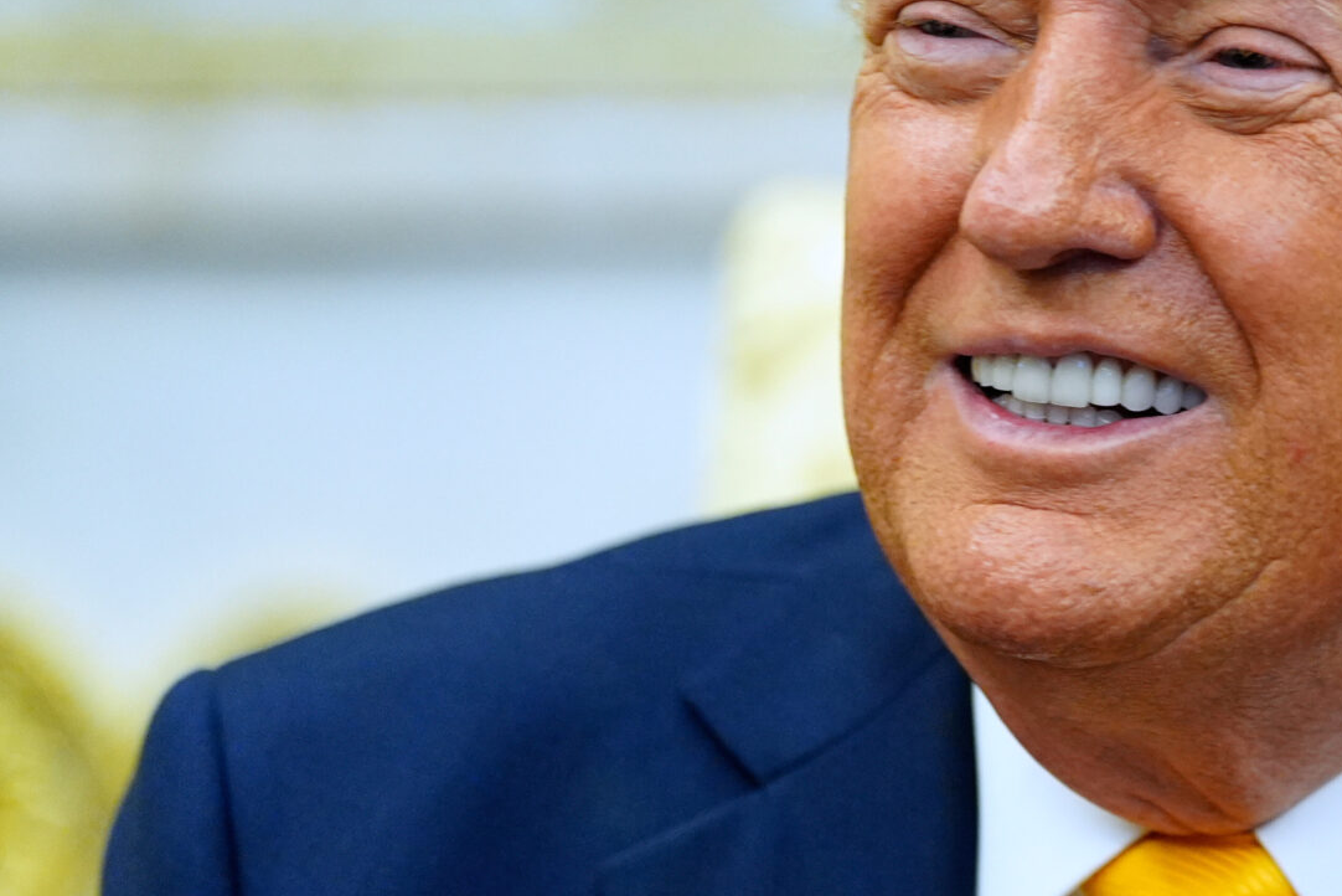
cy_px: 426
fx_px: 15697
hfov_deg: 4.9
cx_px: 1211
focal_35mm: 421
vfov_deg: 3.3
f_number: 2.8
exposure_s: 1/500
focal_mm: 178
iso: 2500
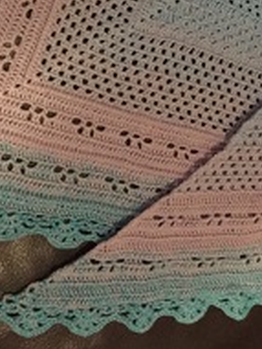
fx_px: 715
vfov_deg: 26.0
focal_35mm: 71
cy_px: 2
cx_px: 134
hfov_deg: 20.8
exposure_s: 1/17
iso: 1000
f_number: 2.2
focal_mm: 4.15
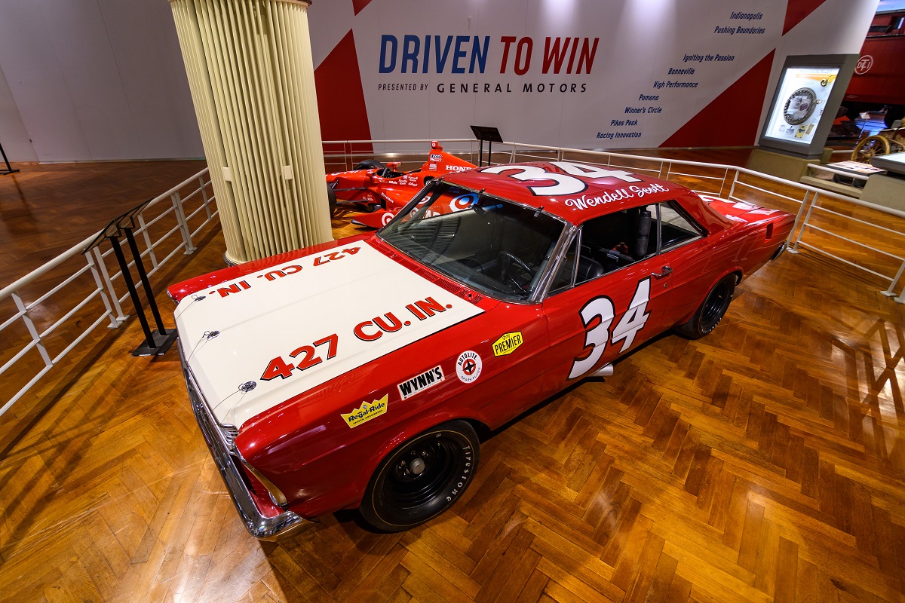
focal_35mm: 16
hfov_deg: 95.0
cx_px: 452
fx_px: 415
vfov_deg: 72.1
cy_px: 302
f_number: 4
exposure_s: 1/15
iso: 220
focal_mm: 11
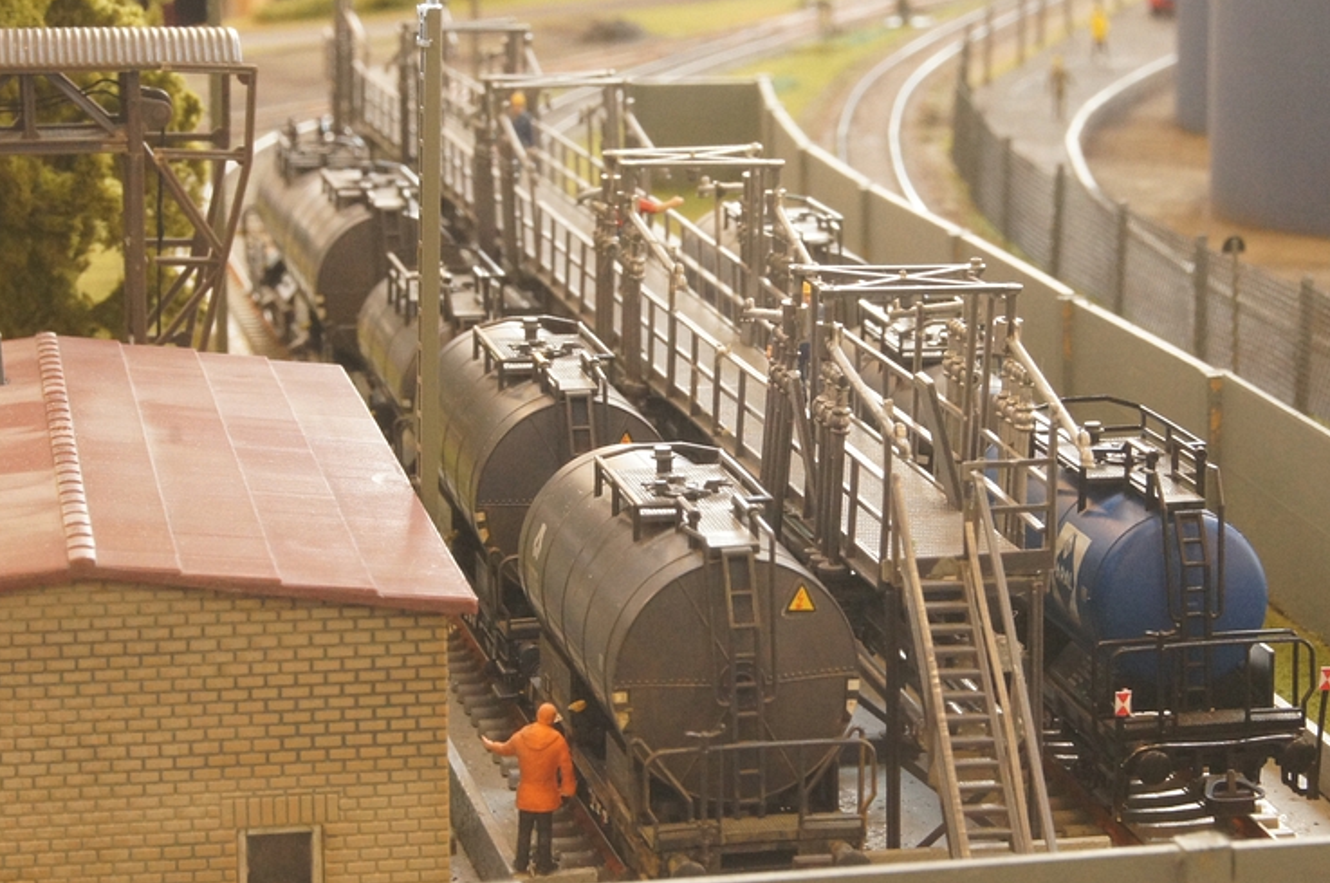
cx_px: 763
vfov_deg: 11.9
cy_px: 390
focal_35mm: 115
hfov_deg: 17.9
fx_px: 4231
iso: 1600
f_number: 20
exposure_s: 1/6
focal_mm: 55
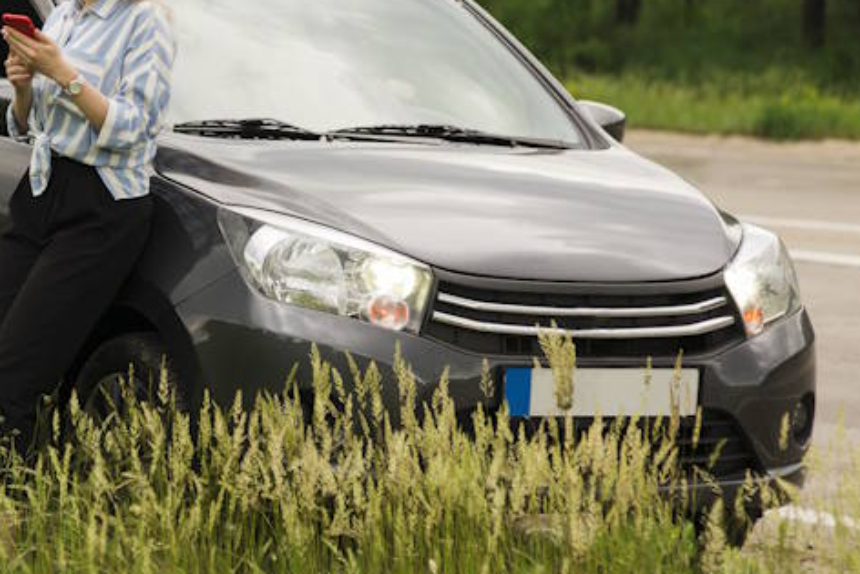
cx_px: -38
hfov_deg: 11.3
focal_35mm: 180
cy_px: 44
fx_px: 4301
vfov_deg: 7.6
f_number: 2.8
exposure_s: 1/250
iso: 320
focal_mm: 85
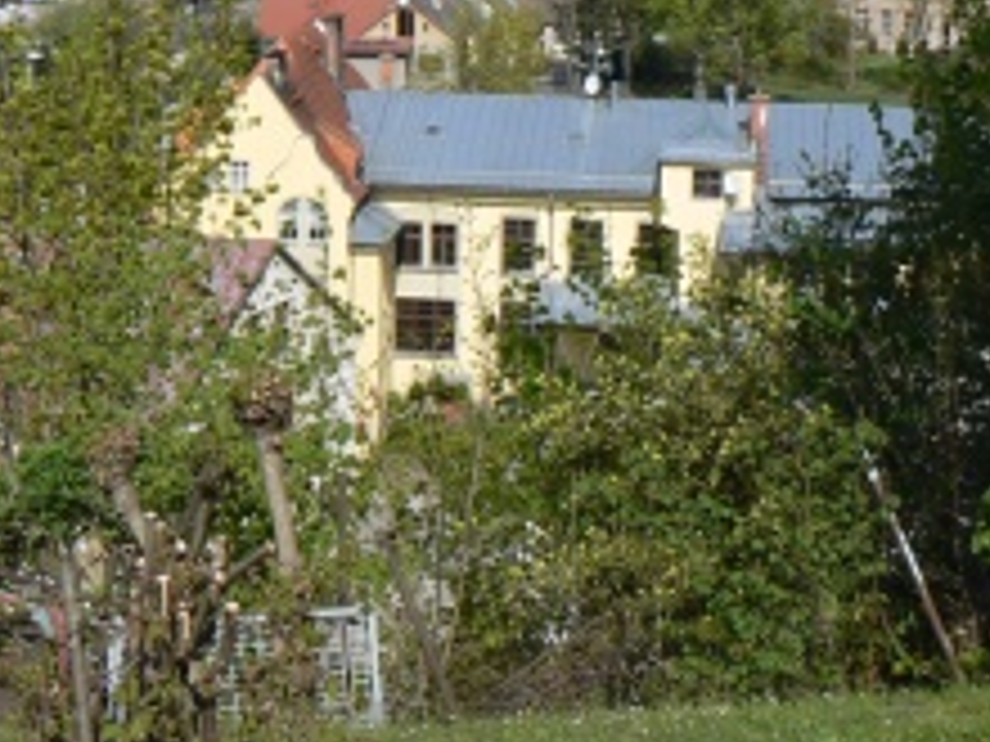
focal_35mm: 82
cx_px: 346
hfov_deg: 23.7
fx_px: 2345
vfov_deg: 17.4
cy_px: -56
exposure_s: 1/500
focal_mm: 6
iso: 80
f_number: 7.1
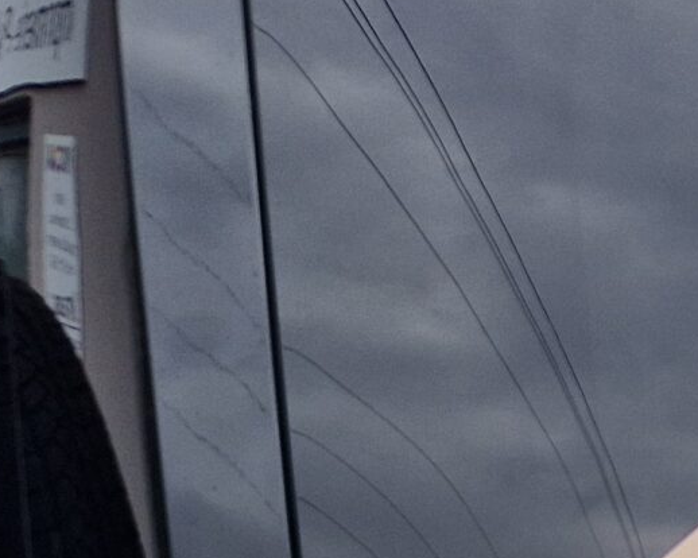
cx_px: 1512
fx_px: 2292
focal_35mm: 111
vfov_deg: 12.9
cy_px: 934
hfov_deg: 13.9
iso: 50
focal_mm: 5.4
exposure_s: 1/574
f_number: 1.8
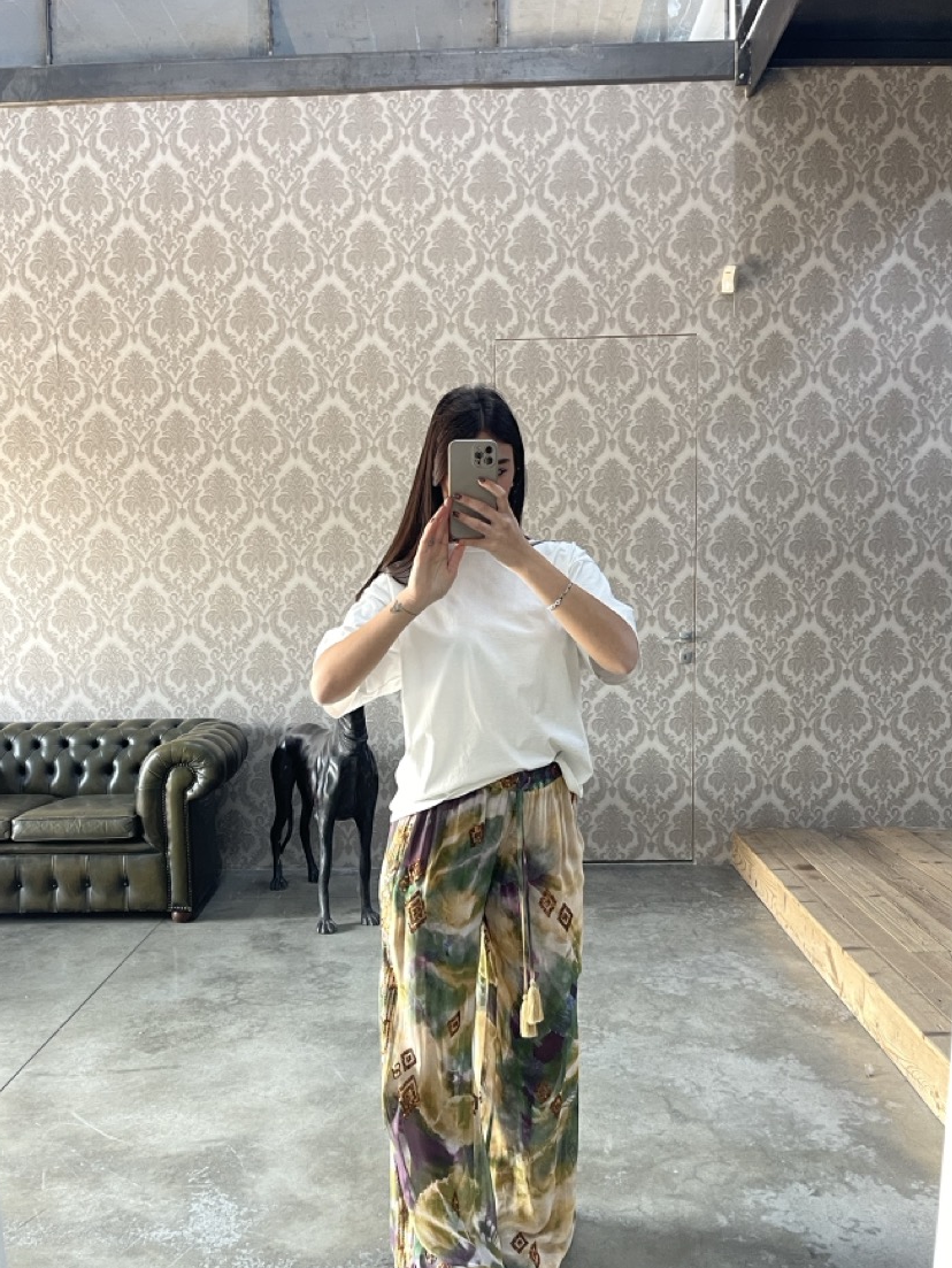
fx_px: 1063
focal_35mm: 29
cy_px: 697
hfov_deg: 48.2
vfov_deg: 61.5
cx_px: 453
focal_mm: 5.1
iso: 125
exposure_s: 1/80
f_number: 1.6
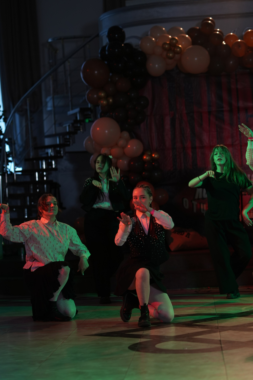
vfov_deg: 21.0
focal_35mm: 97
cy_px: 210
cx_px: 130
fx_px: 1023
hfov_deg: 14.1
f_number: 2.2
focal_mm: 85
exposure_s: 1/400
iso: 800
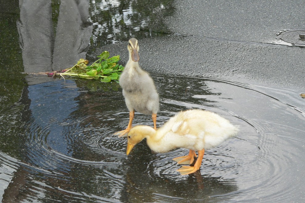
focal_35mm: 141
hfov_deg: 14.5
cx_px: 153
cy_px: 98
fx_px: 1195
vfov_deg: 9.7
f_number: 4
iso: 80
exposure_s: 1/160
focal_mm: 21.8
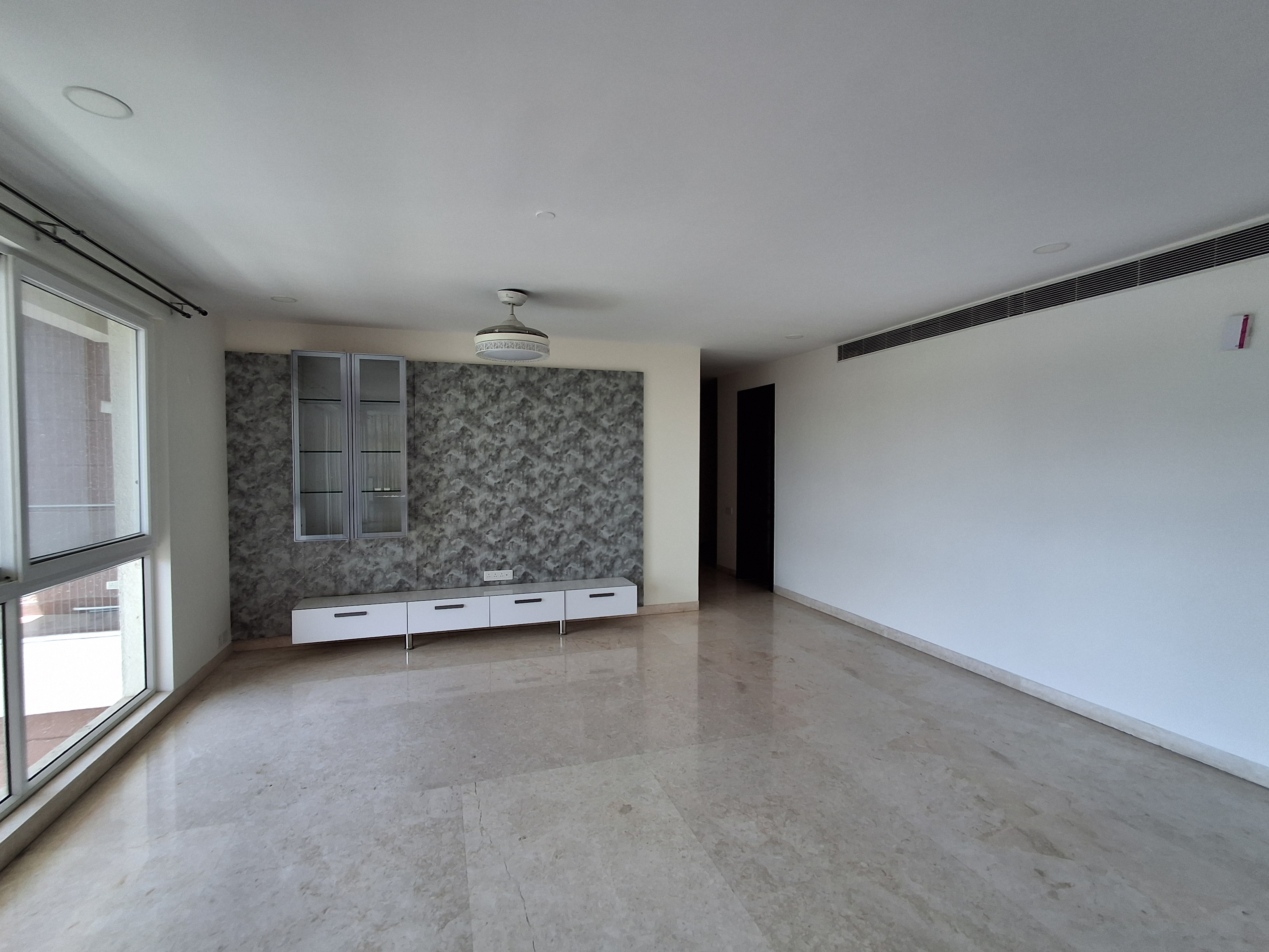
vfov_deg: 78.1
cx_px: 634
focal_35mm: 16
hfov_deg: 94.5
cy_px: 476
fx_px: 587
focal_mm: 1.64
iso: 50
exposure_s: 1/100
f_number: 2.2
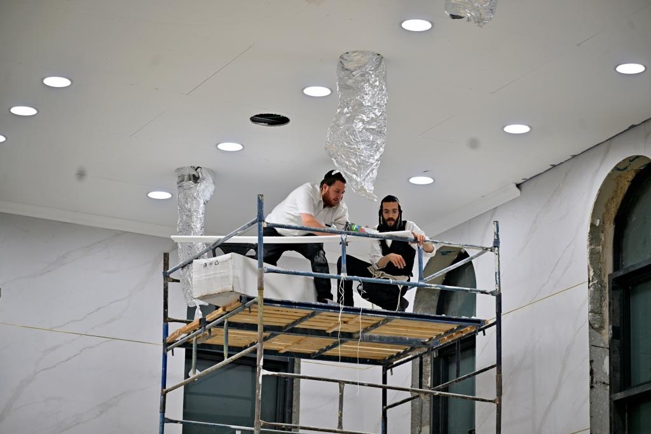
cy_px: 217
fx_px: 2170
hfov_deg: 17.1
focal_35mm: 120
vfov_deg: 11.4
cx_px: 326
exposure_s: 1/200
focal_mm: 120
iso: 250
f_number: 4
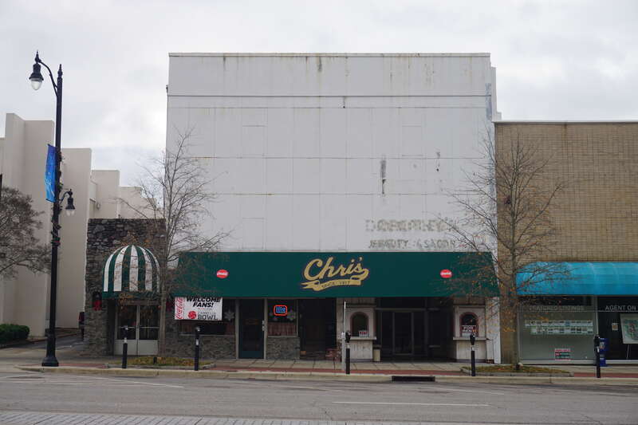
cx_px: 319
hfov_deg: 42.3
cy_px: 212
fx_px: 824
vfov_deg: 28.9
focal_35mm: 46
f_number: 9
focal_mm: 31
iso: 100
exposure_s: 1/100
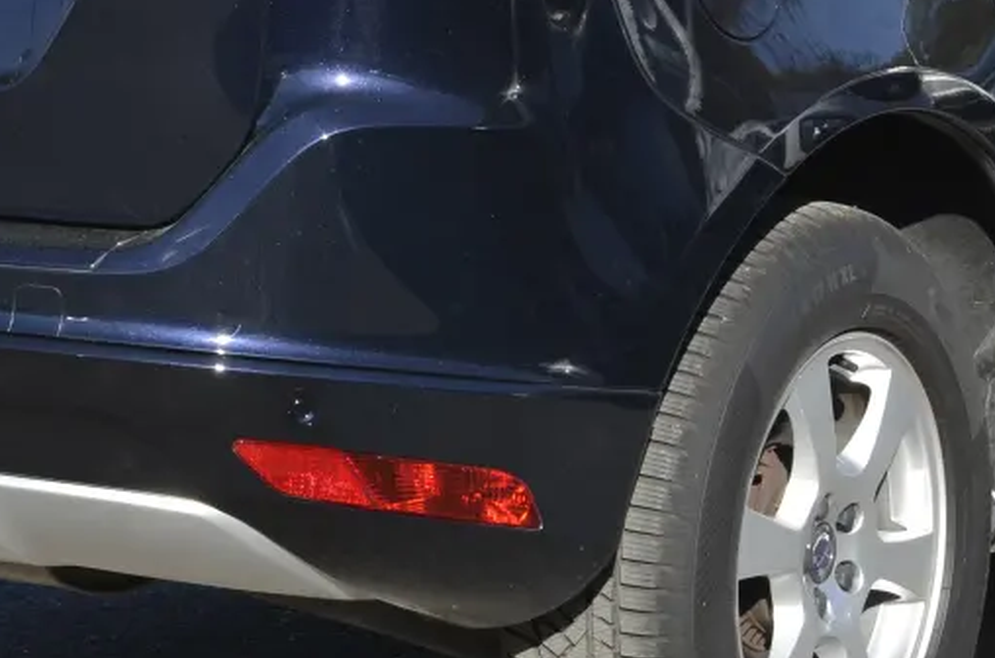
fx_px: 6644
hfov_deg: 8.6
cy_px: -45
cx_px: 491
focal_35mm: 241
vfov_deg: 5.7
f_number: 8
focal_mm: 50
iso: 160
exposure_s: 1/250
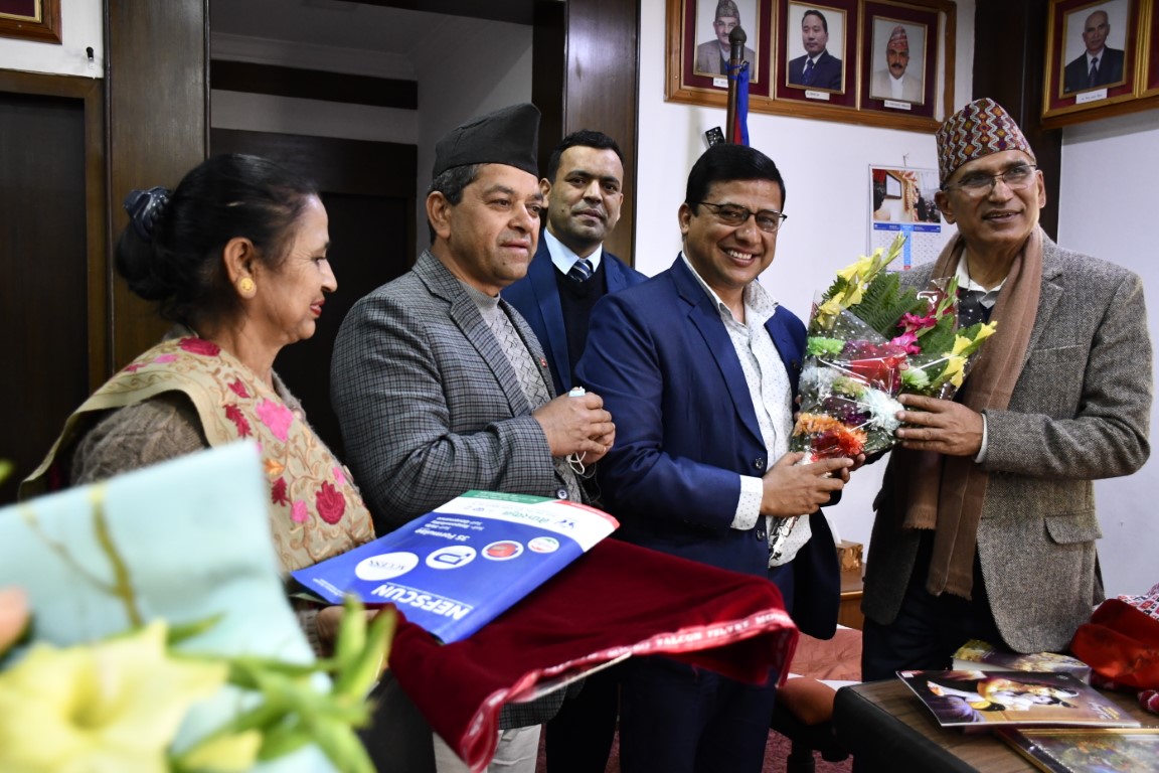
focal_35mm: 33
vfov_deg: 40.0
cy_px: 386
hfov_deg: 57.2
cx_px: 580
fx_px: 1062
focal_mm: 22
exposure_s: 1/125
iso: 2000
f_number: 3.5
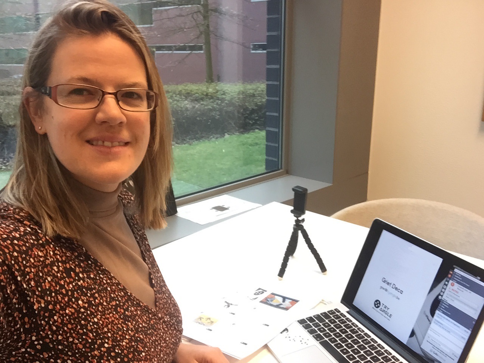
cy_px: 182
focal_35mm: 31
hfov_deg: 58.4
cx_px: 242
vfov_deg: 45.4
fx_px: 433
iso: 100
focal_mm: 2.65
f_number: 2.2
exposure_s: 1/33
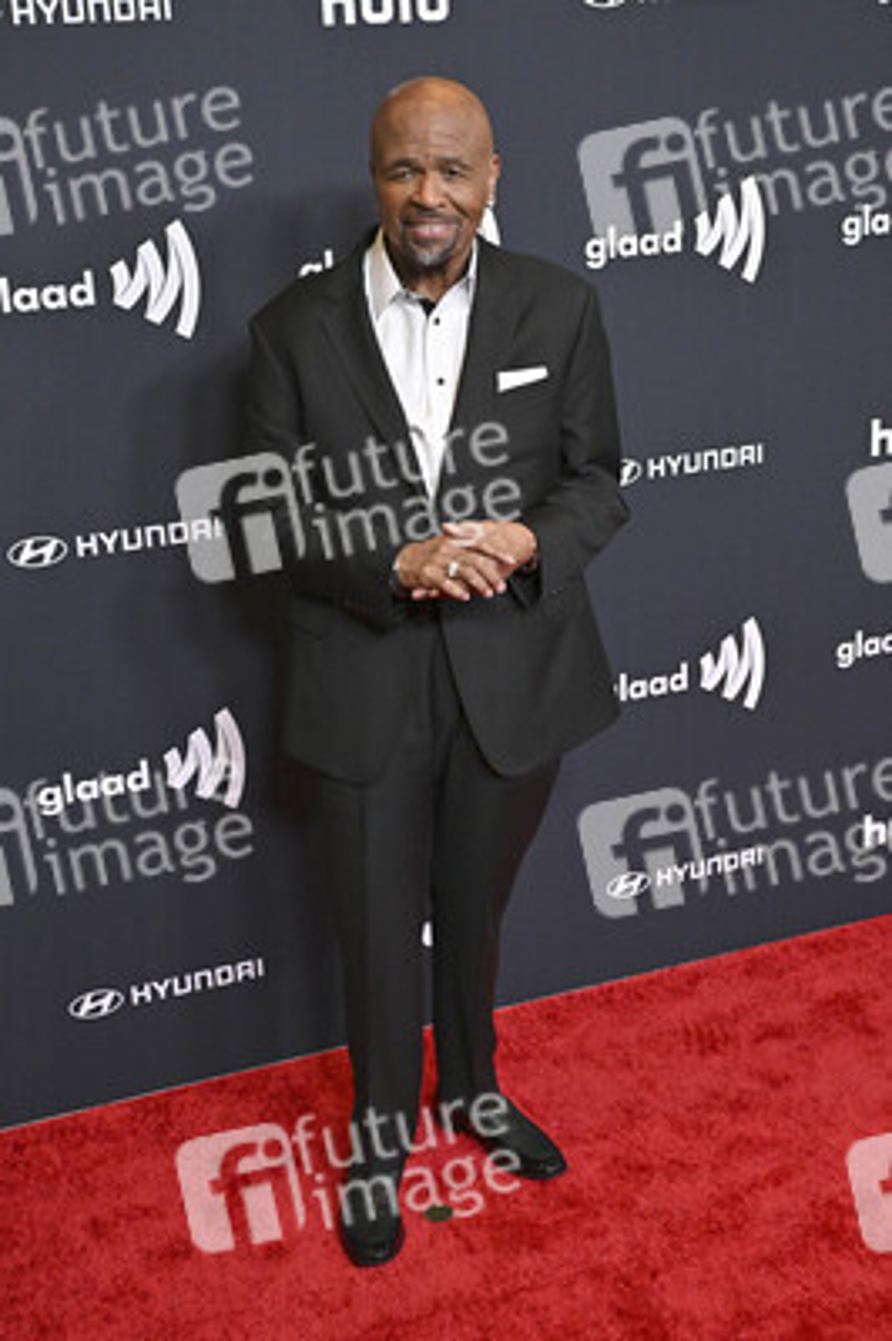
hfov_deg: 31.1
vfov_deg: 45.5
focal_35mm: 43
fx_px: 1601
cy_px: 670
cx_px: 446
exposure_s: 1/250
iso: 4000
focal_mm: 43
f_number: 5.6
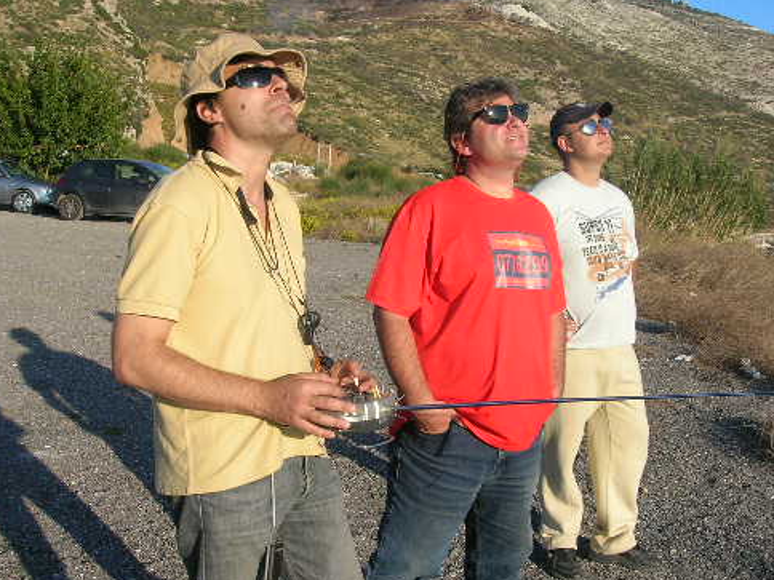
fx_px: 1006
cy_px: 307
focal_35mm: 45
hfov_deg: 42.0
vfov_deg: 32.2
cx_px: 443
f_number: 4.9
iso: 50
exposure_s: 1/328
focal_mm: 5.7
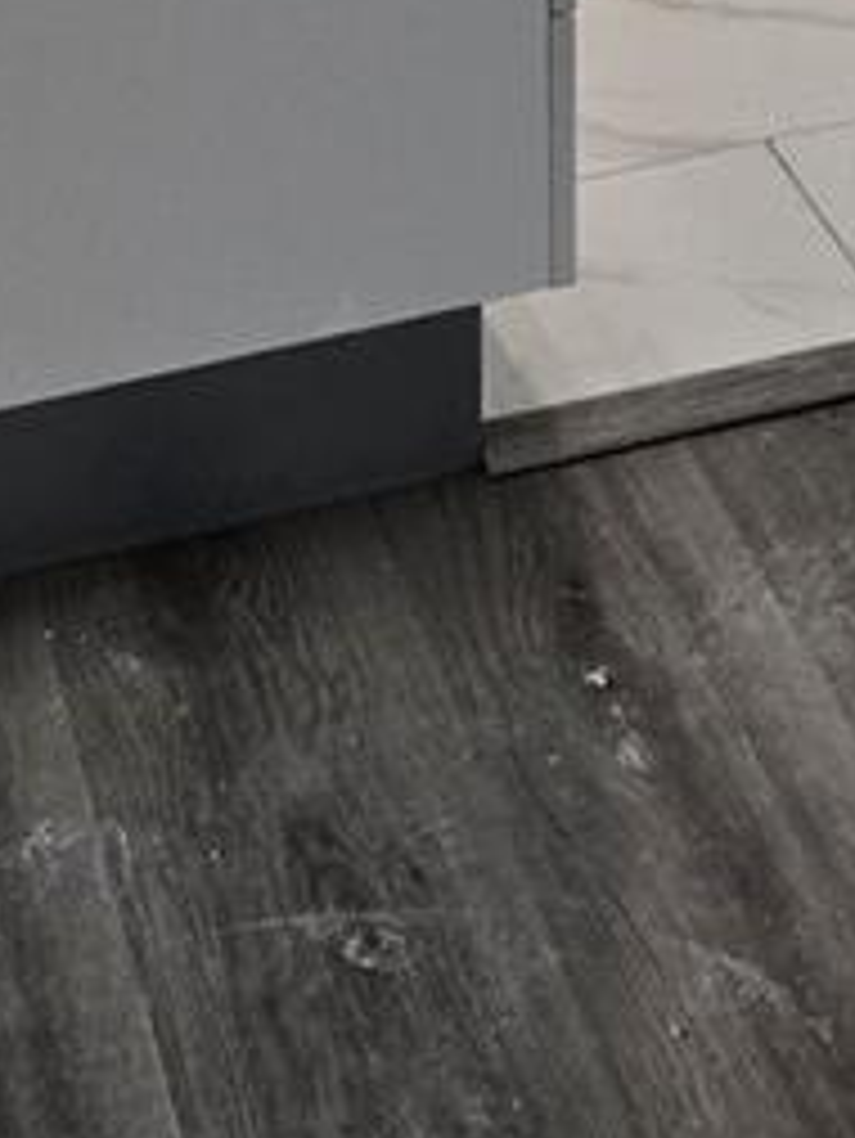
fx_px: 3587
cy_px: -1255
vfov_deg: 14.4
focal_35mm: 109
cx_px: 774
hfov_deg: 13.5
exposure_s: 1/120
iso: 125
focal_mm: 5.4
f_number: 1.8
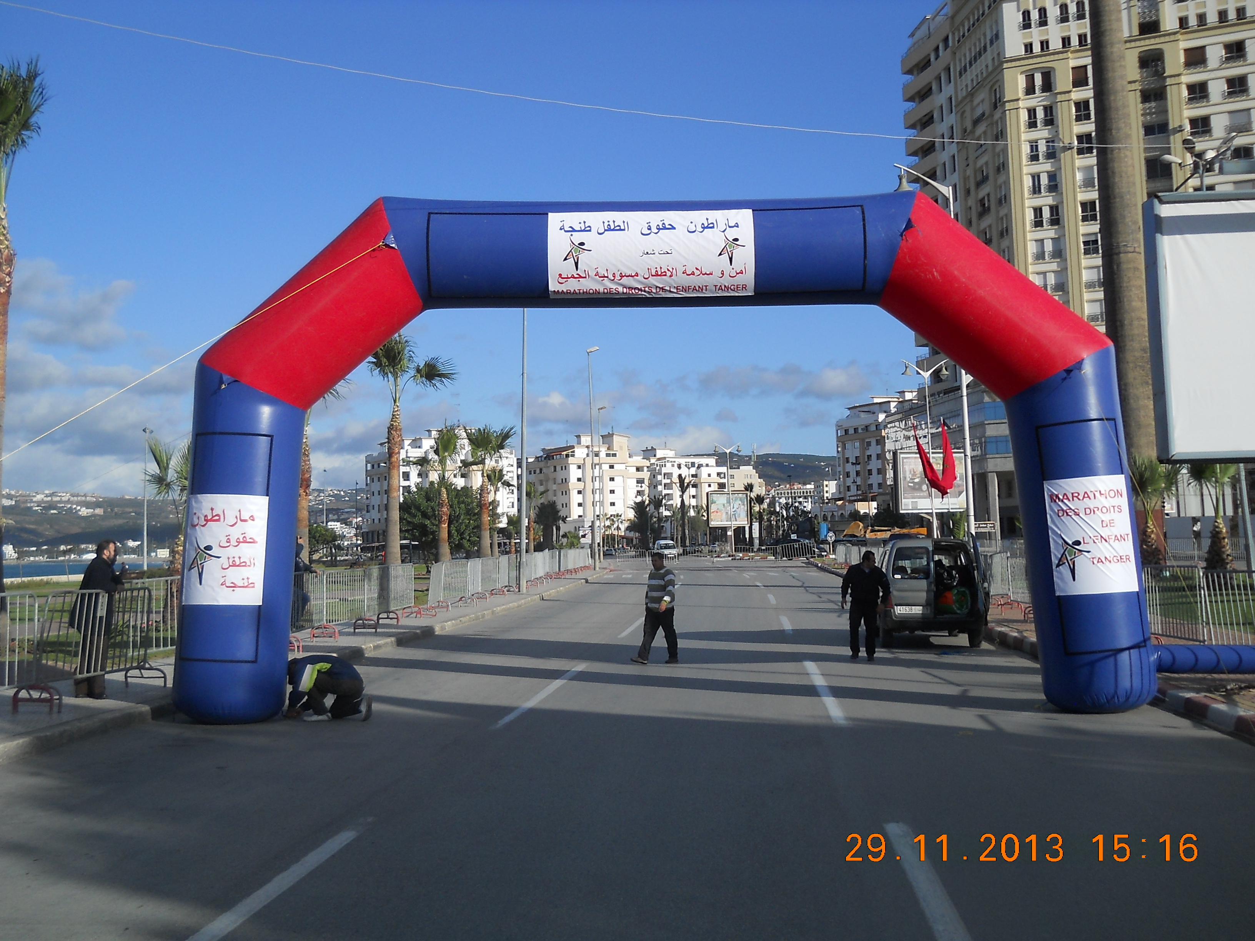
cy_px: 470
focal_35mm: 41
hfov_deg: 45.8
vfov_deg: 35.1
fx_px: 1486
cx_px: 628
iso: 80
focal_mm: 6.72
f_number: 5.5
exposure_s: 1/500
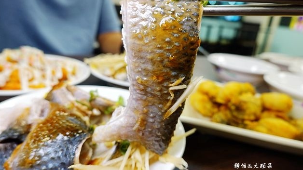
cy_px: 82
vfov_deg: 44.4
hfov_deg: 71.9
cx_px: 153
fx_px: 209
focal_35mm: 26
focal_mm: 9
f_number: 2.8
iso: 125
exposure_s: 1/30
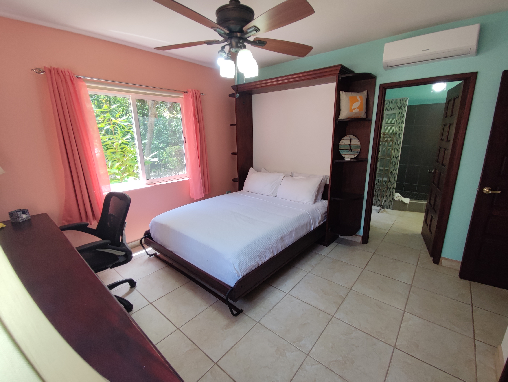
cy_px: 191
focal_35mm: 15
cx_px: 254
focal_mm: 1.65
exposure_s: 1/50
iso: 51
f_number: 2.2
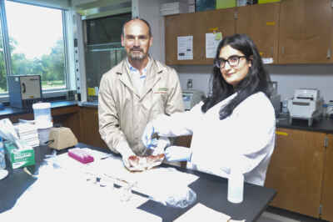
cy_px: 111
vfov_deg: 41.6
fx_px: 291
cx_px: 166
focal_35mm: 32
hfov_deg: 59.5
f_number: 4.5
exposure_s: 1/80
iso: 400
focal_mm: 21
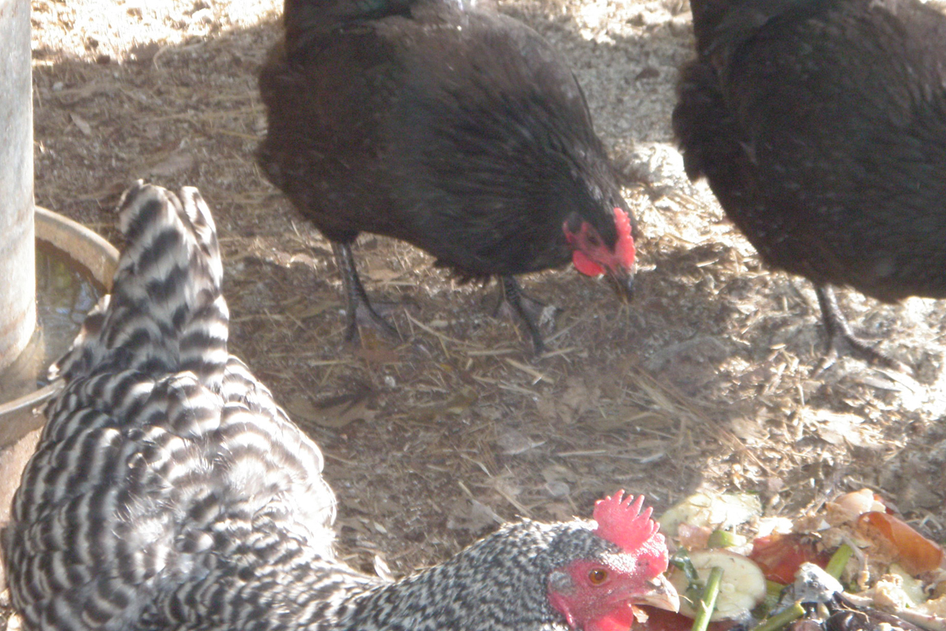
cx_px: 504
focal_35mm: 164
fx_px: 4309
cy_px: 178
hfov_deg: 12.5
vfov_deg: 8.4
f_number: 5
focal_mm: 20.1
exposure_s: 1/100
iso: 200
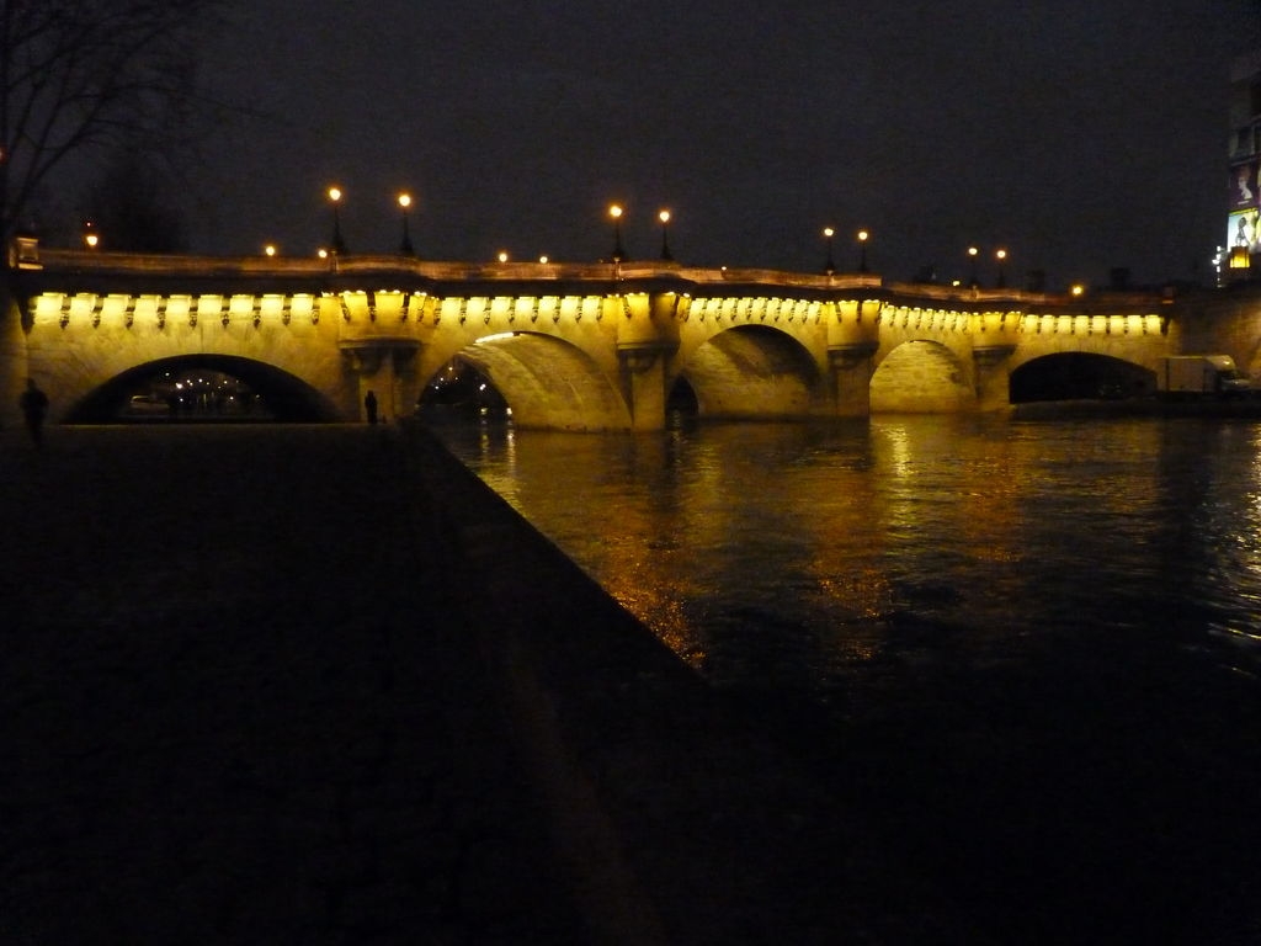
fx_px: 984
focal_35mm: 27
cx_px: 630
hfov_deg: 65.3
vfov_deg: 51.4
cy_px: 473
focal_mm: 4.8
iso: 1600
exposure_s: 1/15
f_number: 2.8
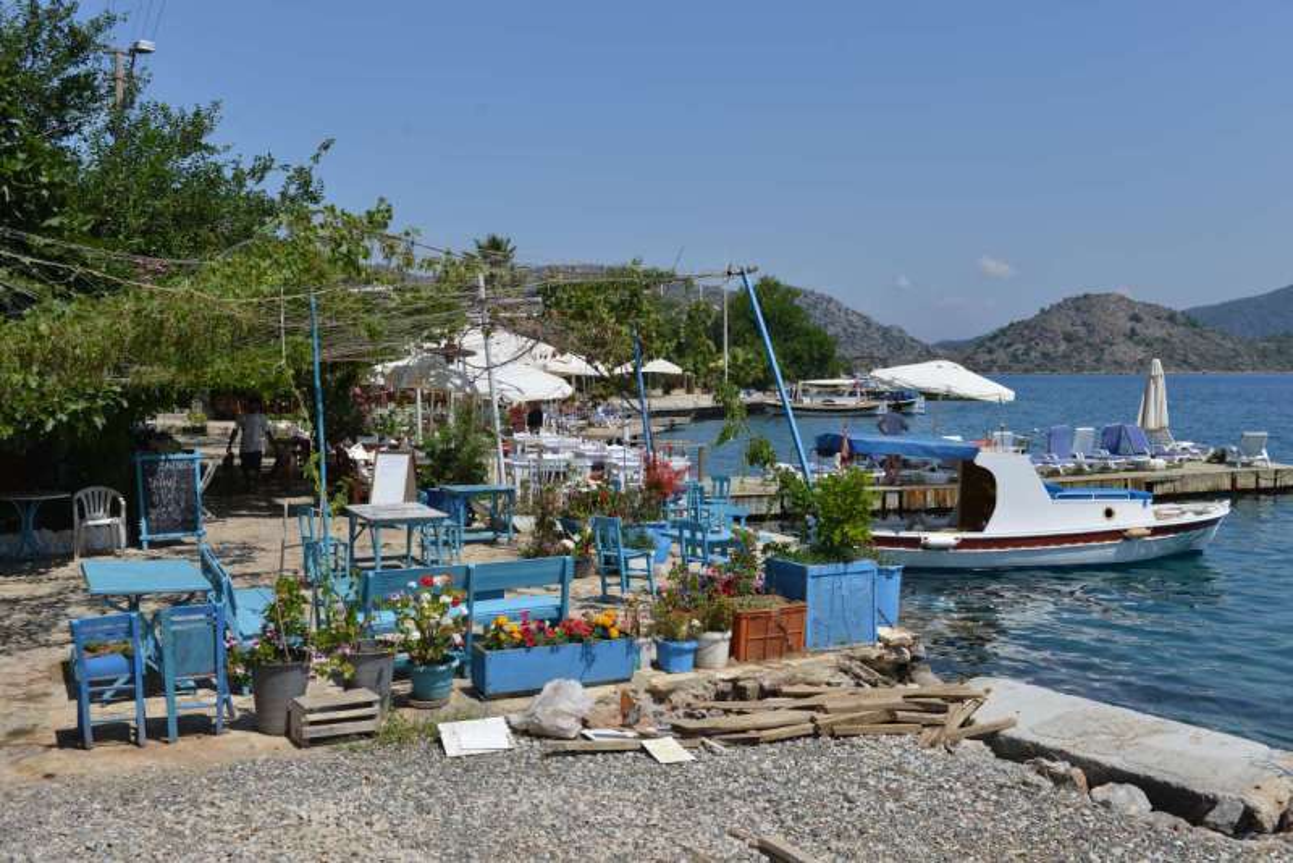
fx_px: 1257
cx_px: 646
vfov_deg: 37.9
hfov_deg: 54.4
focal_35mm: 35
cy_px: 432
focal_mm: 35
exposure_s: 1/250
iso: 140
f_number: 8
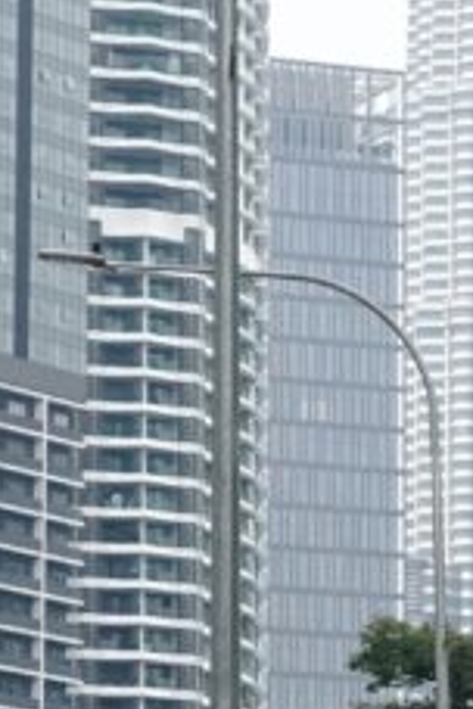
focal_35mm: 157
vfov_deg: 12.7
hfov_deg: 8.7
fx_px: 3094
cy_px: 896
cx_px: 400
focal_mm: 35
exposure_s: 1/8000
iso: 2000
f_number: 4
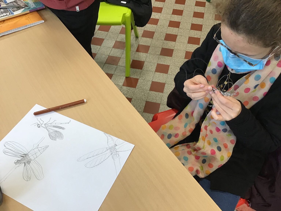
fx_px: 252
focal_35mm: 31
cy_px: 106
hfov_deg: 58.4
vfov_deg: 45.4
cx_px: 140
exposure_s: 1/30
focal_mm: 3.3
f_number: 2.4
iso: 64
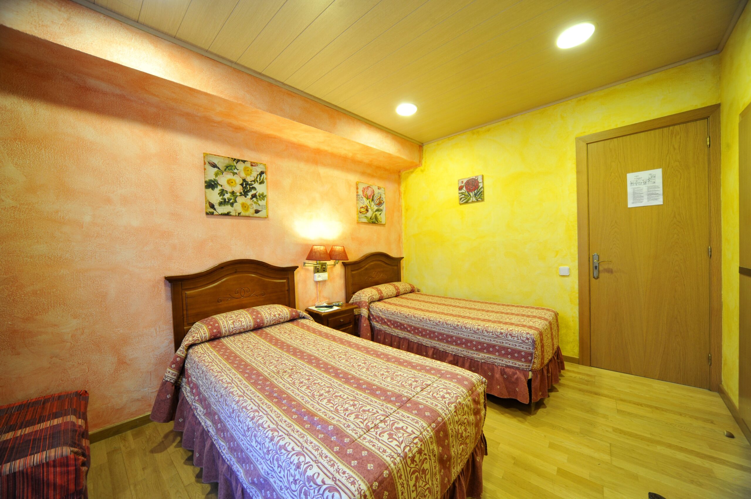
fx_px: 250
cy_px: 250
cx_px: 376
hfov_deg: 112.7
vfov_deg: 89.9
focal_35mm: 12
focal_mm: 12
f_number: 8
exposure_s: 1/5
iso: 800
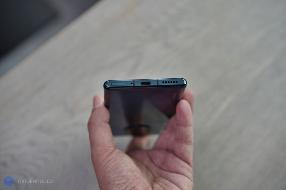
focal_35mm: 55
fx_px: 437
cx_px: 143
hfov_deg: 36.3
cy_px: 95
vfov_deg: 24.6
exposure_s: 1/125
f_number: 3.2
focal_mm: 55
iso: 800
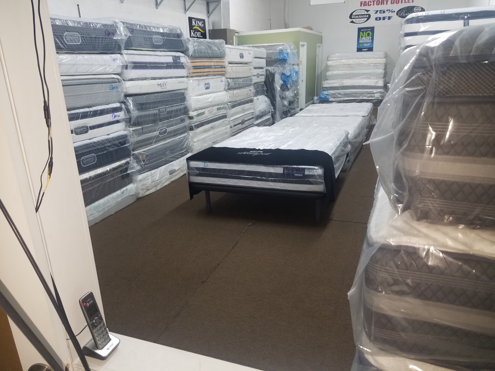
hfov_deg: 67.3
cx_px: 248
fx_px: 372
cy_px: 186
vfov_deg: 53.1
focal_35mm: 26
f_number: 1.7
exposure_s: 1/24
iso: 100
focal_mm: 4.2
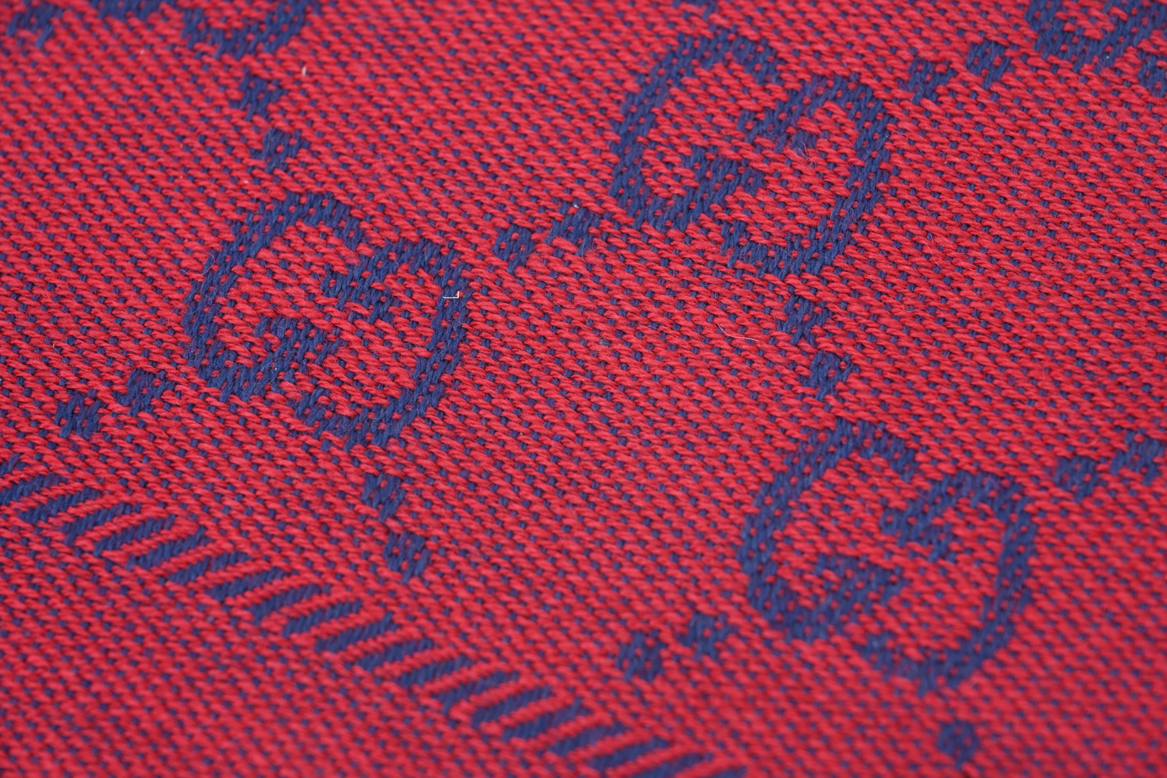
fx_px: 3890
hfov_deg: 17.1
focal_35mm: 120
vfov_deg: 11.4
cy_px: 389
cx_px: 584
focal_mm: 120
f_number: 9
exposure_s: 1/100
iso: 400
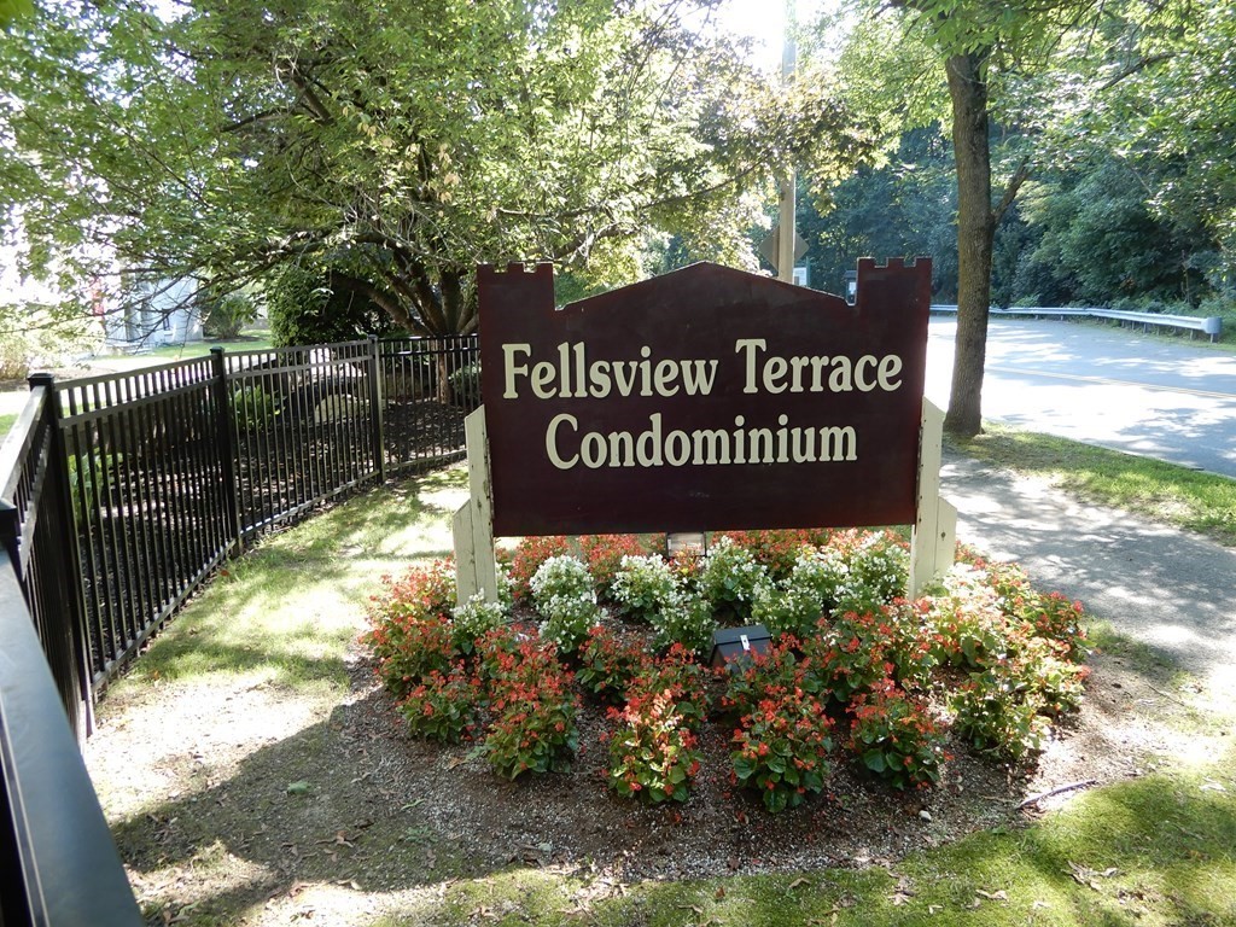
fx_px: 857
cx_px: 618
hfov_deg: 71.6
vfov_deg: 56.8
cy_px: 464
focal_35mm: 24
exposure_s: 1/50
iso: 80
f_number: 3.4
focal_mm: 4.3
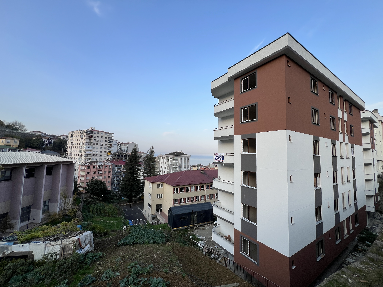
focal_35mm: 13
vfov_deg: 89.9
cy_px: 144
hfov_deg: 106.2
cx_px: 192
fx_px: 144
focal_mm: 1.57
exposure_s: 1/690
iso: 32
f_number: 1.8
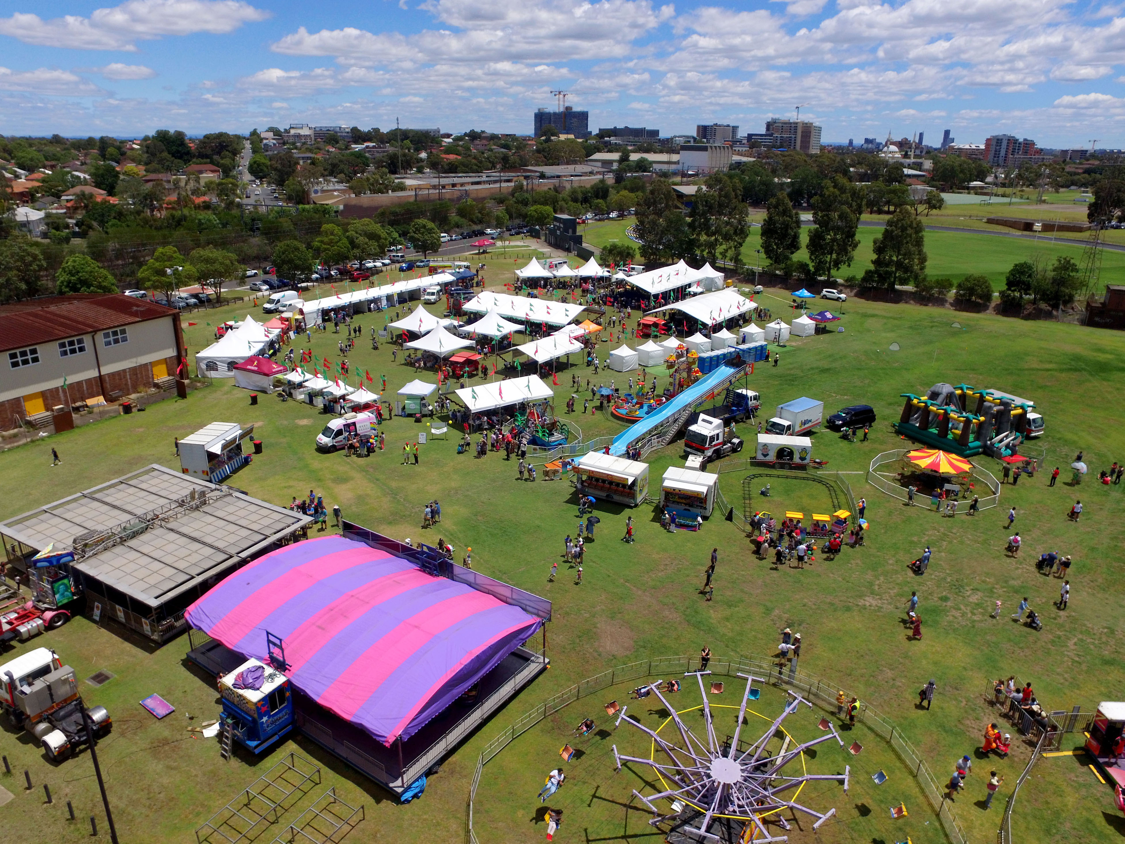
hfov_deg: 81.7
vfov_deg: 66.0
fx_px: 650
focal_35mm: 20
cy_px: 422
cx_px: 562
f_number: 2.8
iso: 100
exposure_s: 1/2494
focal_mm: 3.61
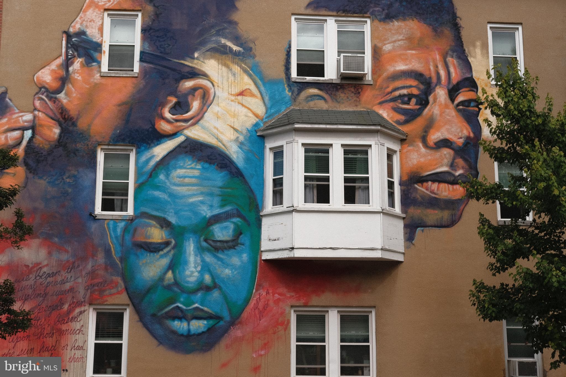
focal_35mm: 53
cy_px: 188
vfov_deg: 25.5
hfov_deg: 37.5
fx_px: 833
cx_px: 283
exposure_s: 1/1700
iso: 400
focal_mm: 35
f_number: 6.4
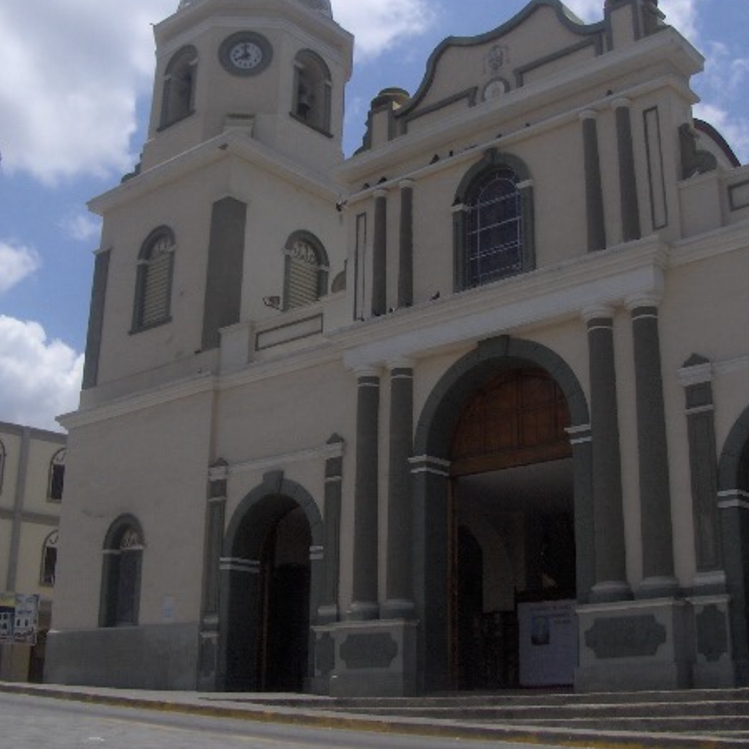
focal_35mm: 44
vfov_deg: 38.3
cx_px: 371
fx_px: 1077
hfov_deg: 38.3
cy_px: 325
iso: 100
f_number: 4.3
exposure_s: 1/1852
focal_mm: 5.8
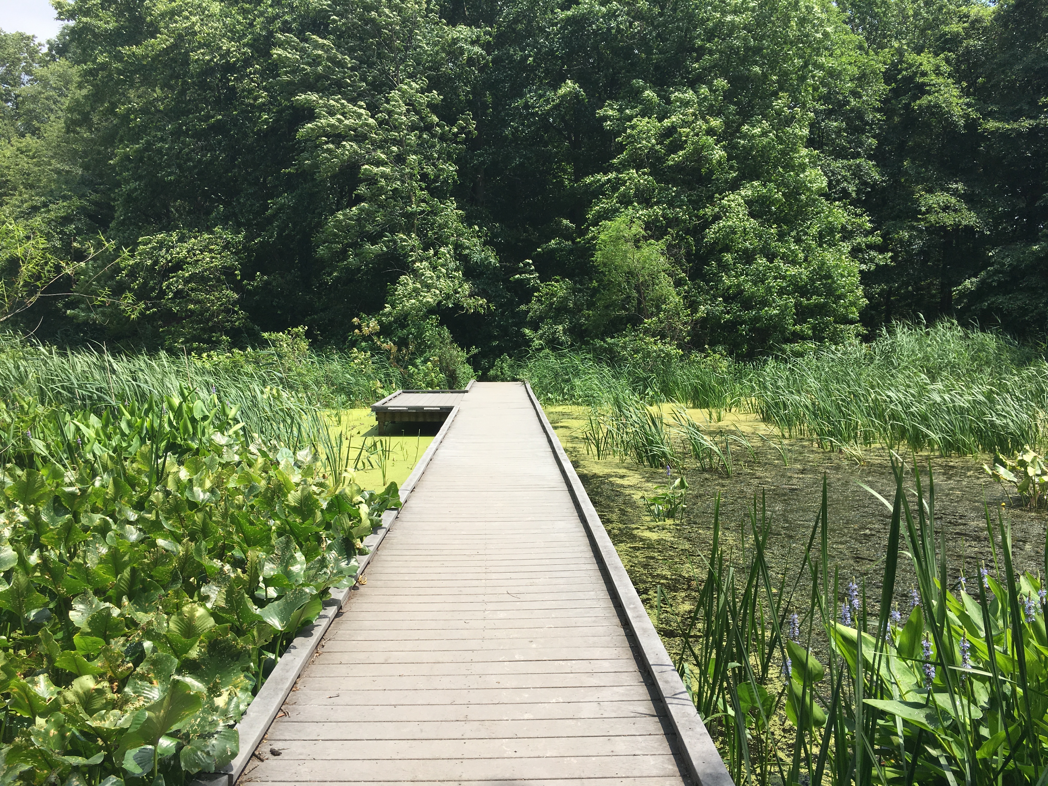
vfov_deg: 48.2
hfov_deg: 61.7
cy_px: 393
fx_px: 878
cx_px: 524
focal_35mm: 29
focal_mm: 4.15
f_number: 2.2
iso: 25
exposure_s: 1/1282
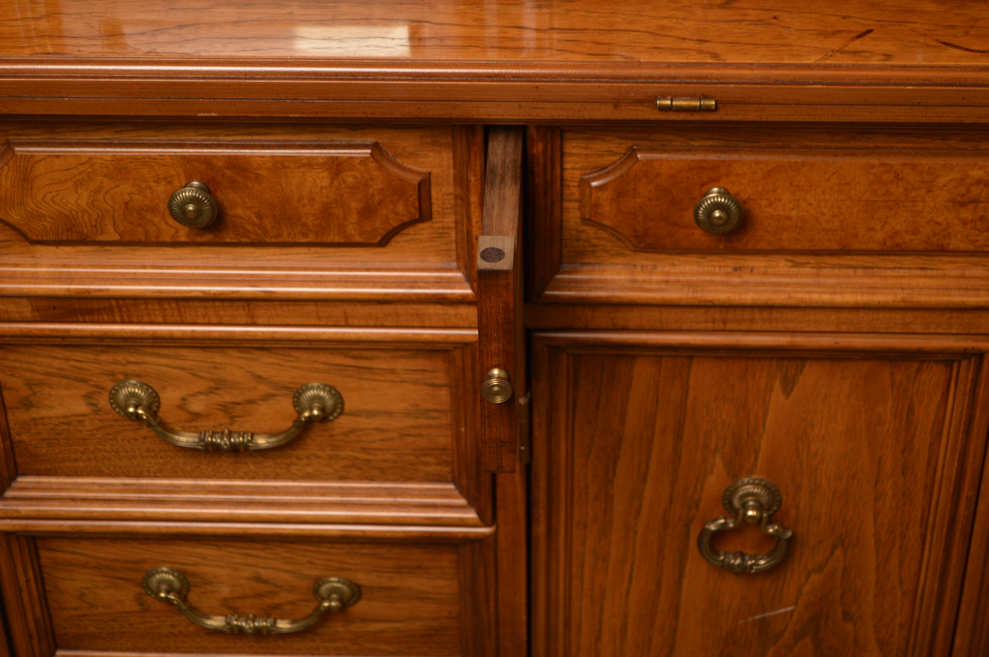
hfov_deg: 24.6
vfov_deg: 16.5
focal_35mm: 82
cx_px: 494
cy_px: 328
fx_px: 2264
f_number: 5.6
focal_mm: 55
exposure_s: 1/160
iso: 100
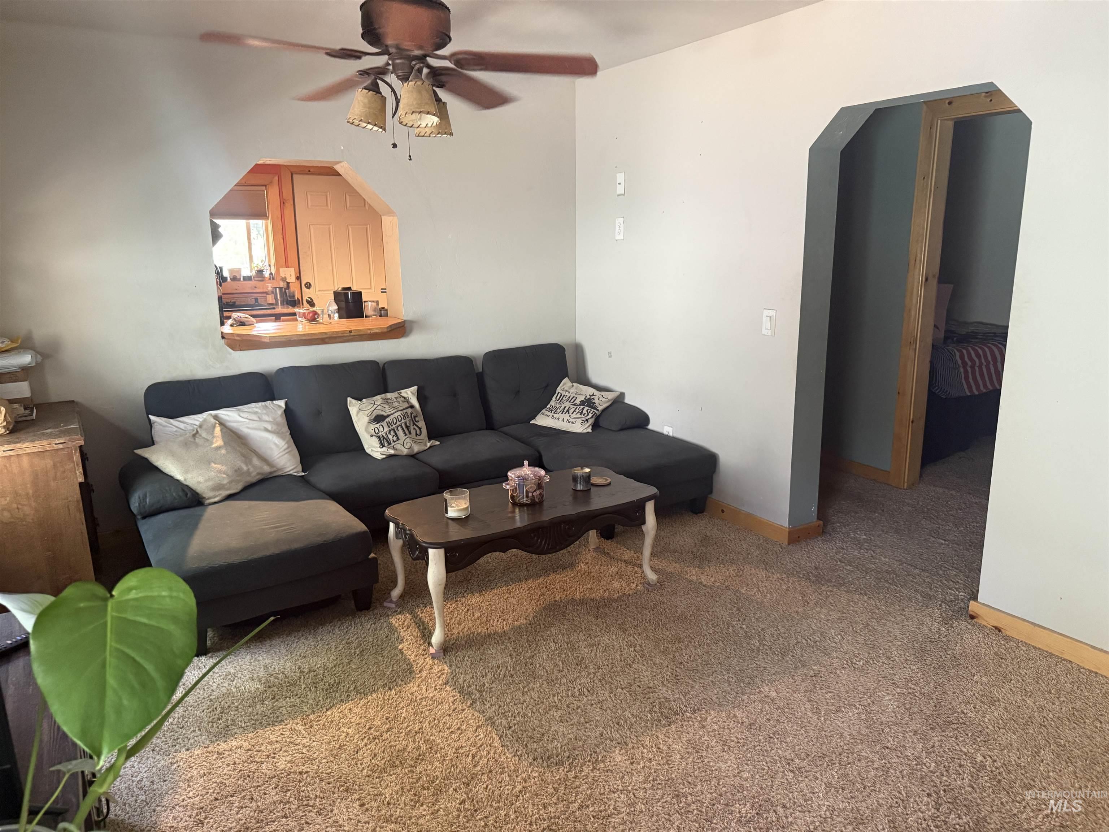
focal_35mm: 24
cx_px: 554
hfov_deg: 71.6
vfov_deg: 56.8
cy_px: 416
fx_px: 769
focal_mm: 6.76
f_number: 1.78
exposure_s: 1/60
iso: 500
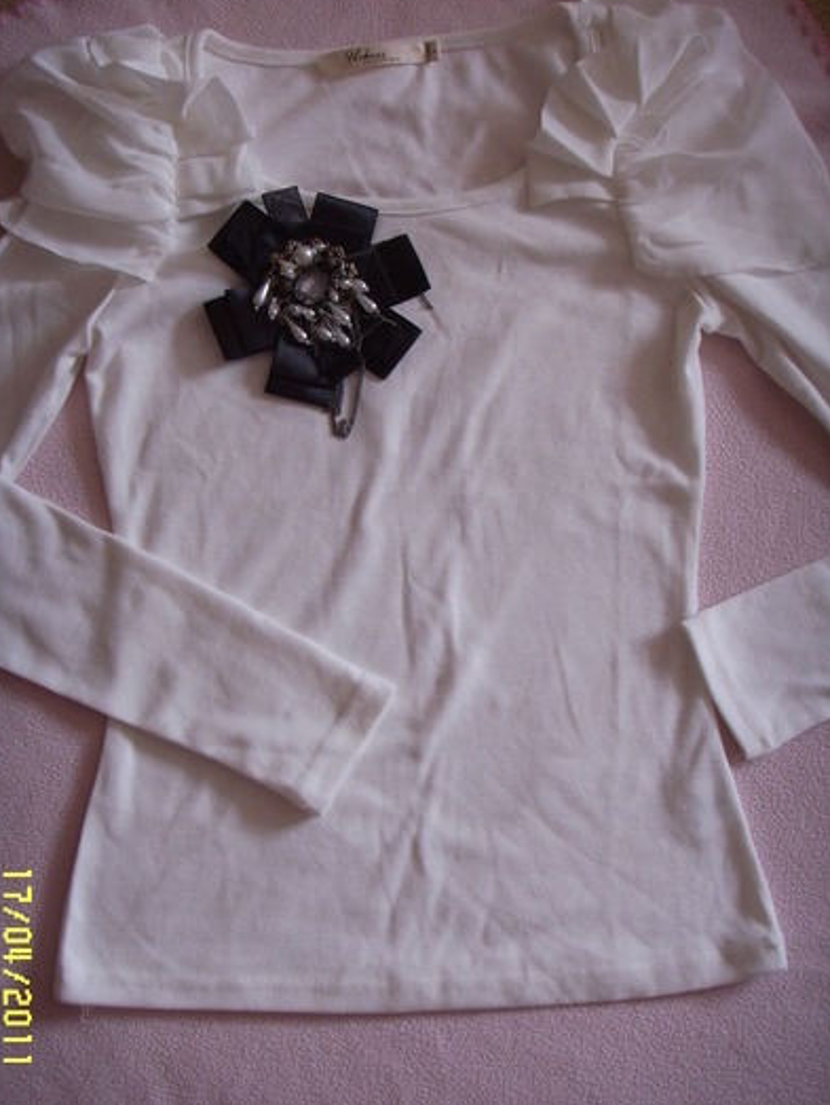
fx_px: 1309
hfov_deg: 35.2
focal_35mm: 41
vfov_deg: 45.7
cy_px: 532
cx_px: 396
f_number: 3.5
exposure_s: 1/45
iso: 120
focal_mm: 6.6
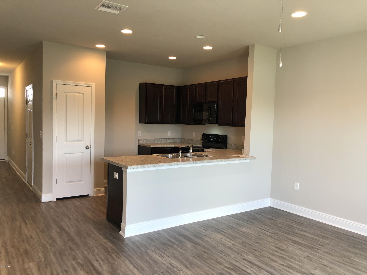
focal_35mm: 28
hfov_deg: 63.4
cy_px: 138
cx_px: 184
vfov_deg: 49.7
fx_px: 297
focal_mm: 3.99
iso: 40
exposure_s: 1/30
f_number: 1.8
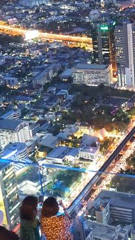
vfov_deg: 31.0
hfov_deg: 16.8
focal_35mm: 68
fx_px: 433
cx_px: 169
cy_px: 107
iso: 6400
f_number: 4
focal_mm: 28
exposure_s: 1/10
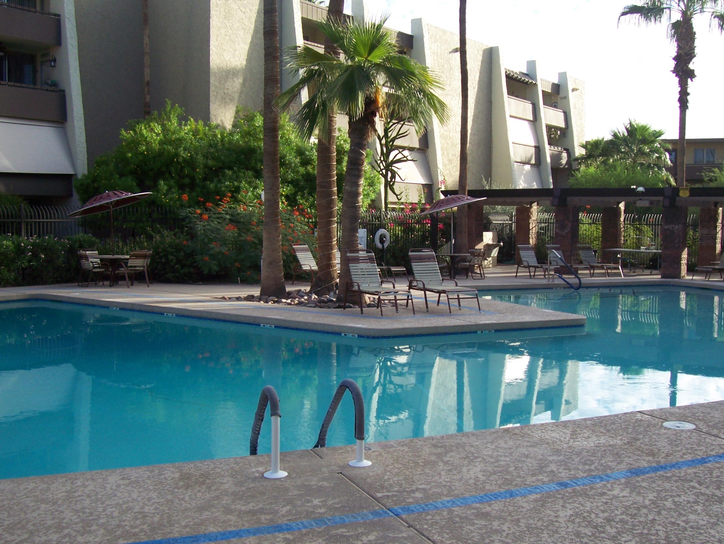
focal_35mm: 39
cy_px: 293
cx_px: 394
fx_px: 816
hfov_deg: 47.8
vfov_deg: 36.8
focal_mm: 5.6
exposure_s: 1/640
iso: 80
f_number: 2.7
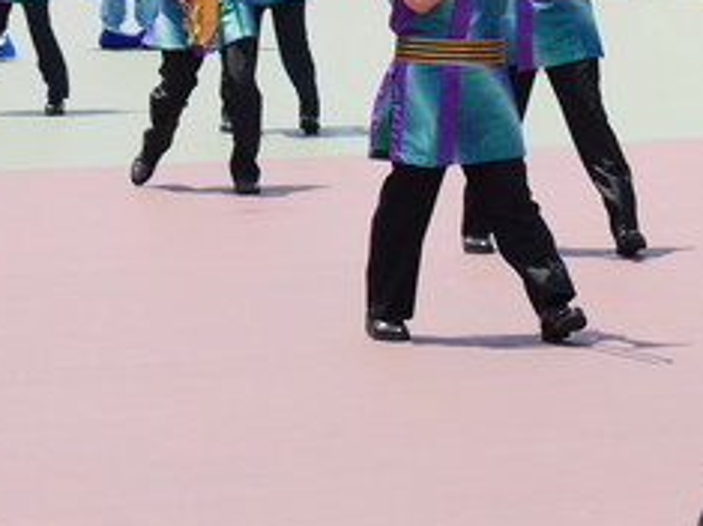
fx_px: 4973
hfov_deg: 8.1
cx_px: 485
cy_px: -37
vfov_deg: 6.0
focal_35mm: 245
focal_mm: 45
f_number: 5.6
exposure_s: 1/320
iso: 160
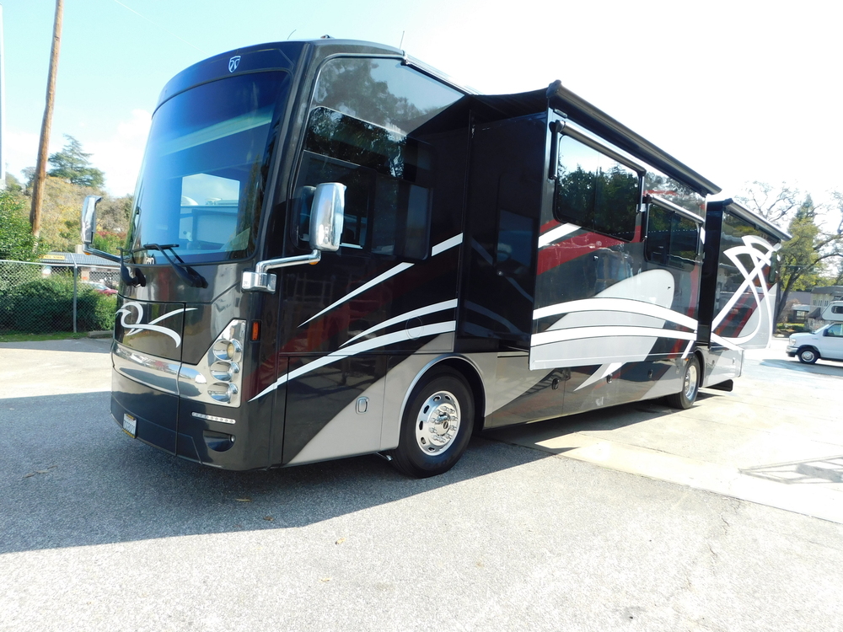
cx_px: 422
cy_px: 316
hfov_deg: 73.9
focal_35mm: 23
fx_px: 560
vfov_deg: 58.9
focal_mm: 4
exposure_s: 1/500
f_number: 3
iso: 125
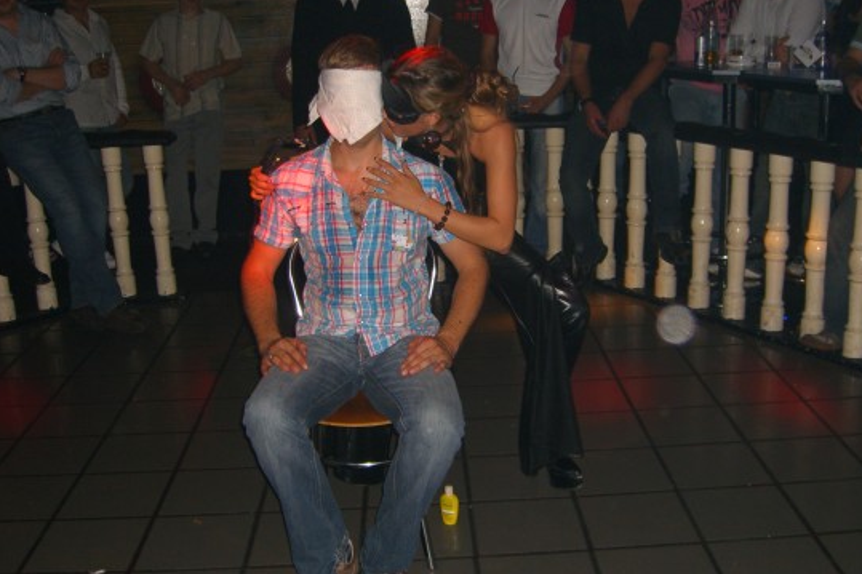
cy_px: 270
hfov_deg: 44.5
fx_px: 1053
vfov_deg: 30.5
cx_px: 453
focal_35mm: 44
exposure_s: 1/60
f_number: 2.8
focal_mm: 7.9
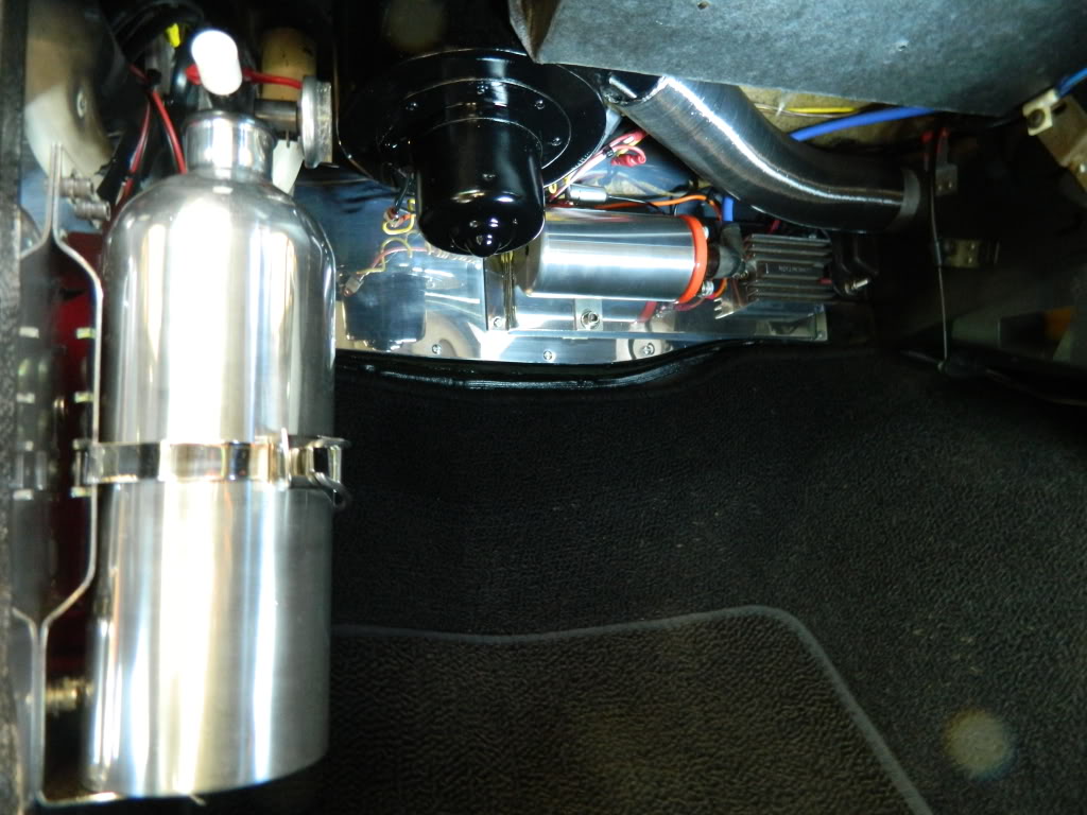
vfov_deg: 54.9
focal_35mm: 25
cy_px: 408
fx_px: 785
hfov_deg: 69.4
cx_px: 544
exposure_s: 1/8
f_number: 3.1
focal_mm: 4.5
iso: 400
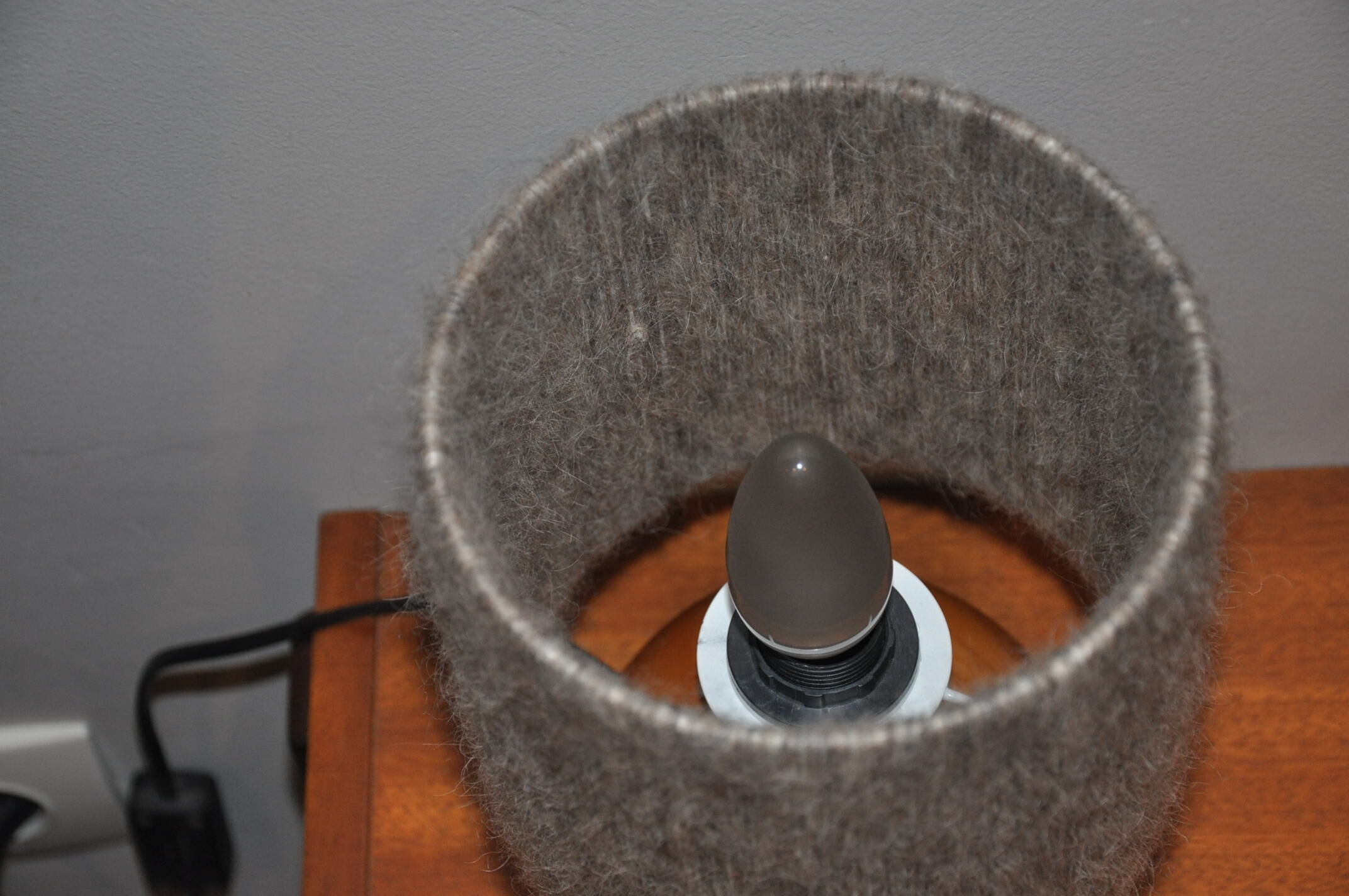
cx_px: 674
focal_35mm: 93
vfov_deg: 14.7
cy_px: 448
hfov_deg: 21.9
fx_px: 3481
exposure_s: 1/60
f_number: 5.3
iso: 800
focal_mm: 62
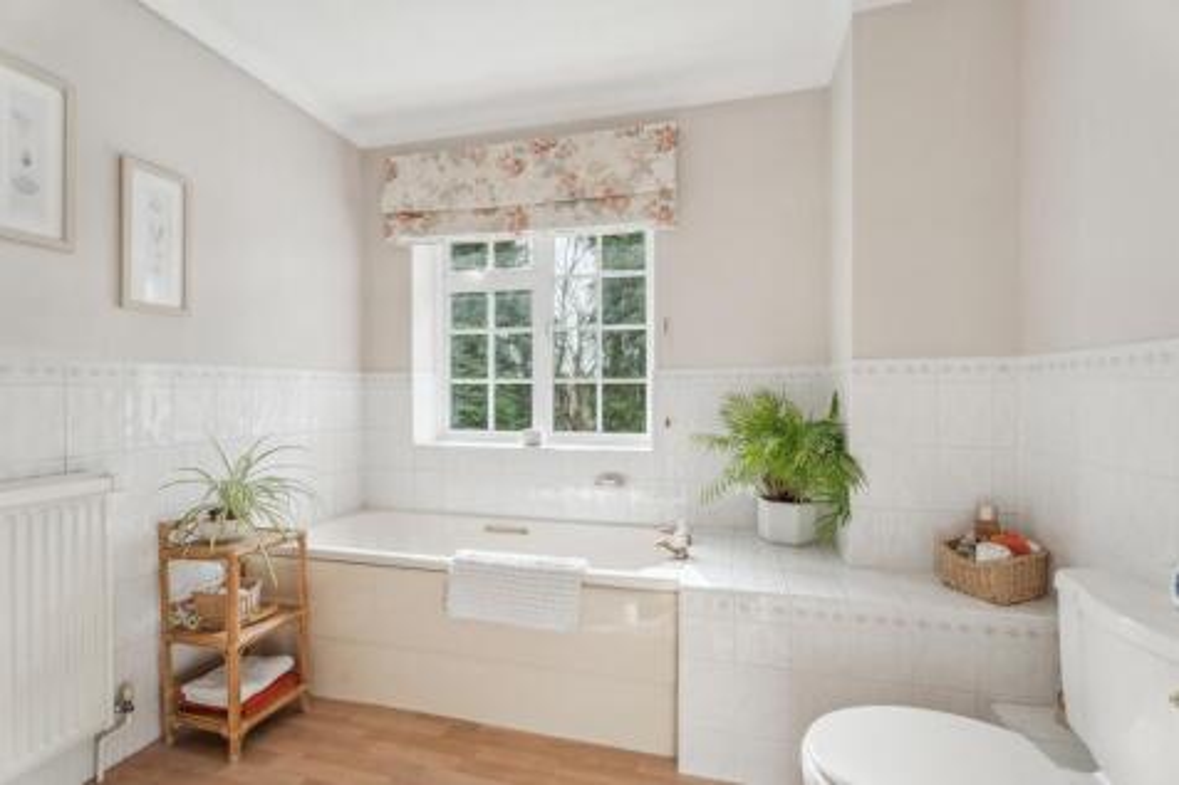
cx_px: 590
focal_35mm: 16
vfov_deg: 73.7
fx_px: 524
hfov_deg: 96.8
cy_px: 392
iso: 640
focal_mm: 16
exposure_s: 1/100
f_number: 8
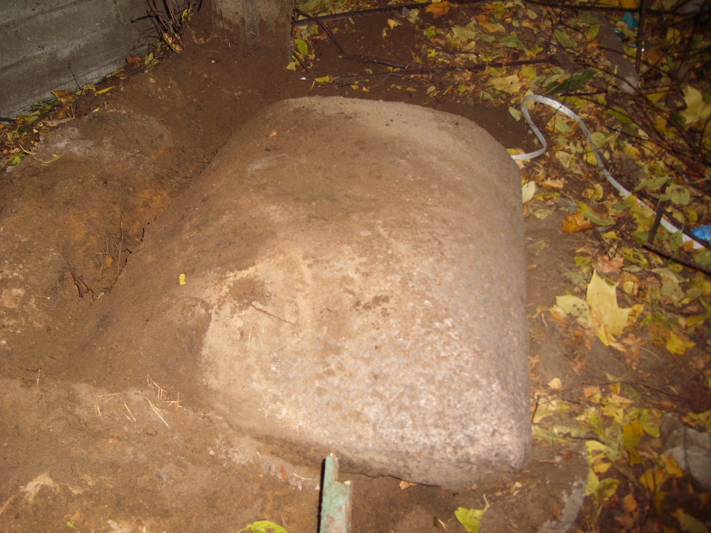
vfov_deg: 40.7
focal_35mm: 35
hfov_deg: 52.6
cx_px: 356
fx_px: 719
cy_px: 266
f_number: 2.8
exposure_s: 1/30
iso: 100
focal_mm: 5.8
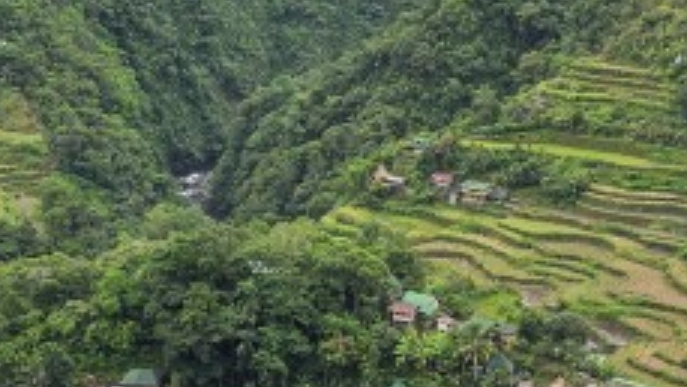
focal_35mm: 112
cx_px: 492
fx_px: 2041
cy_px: 183
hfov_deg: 19.0
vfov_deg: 10.8
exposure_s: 1/477
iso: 12
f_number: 1.7
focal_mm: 6.3
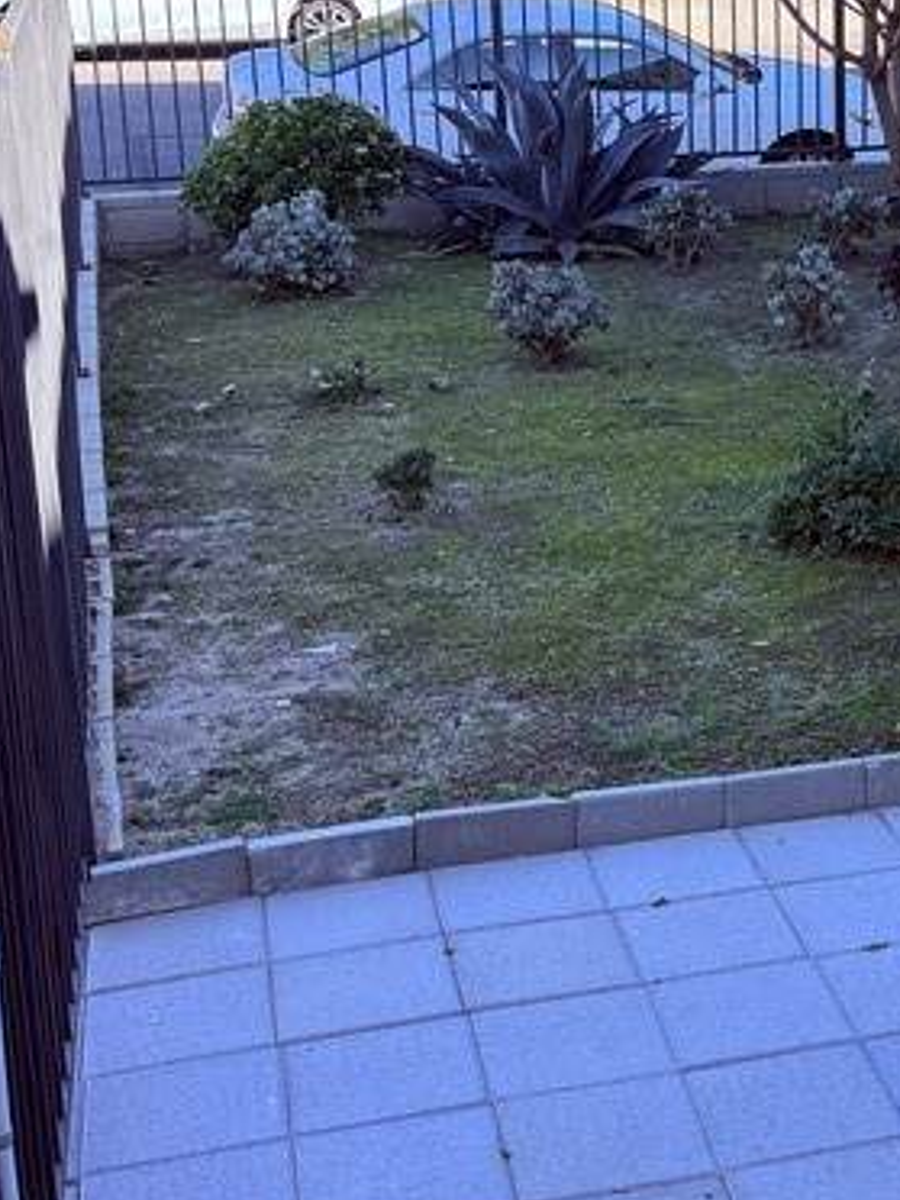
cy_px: 306
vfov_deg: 29.0
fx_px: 2288
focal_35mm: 66
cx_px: 1026
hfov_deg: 21.0
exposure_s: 1/742
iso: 100
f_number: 1.78
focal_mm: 6.76
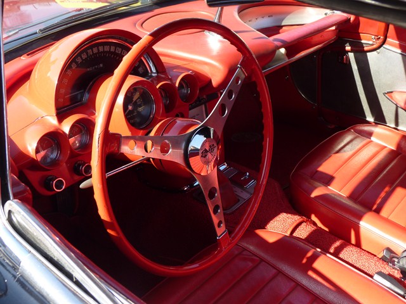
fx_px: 446
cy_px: 152
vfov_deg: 37.7
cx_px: 203
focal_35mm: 38
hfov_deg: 49.0
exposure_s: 1/100
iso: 80
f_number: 3.9
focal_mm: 6.7
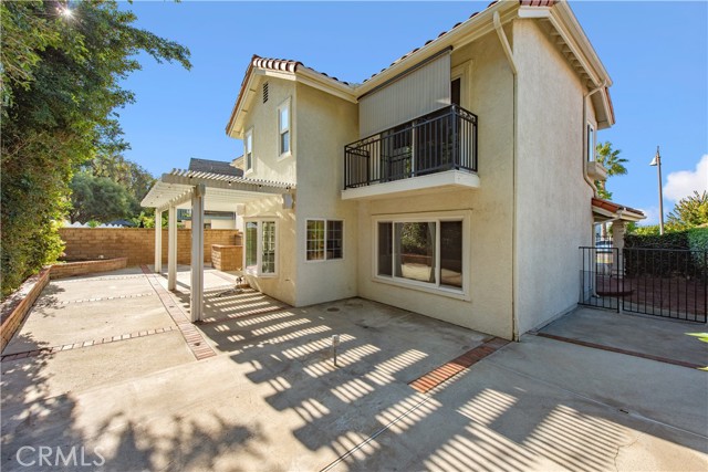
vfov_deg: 81.2
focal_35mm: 14
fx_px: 275
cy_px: 236
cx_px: 354
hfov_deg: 104.2
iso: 200
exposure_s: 1/320
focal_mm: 14
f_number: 9
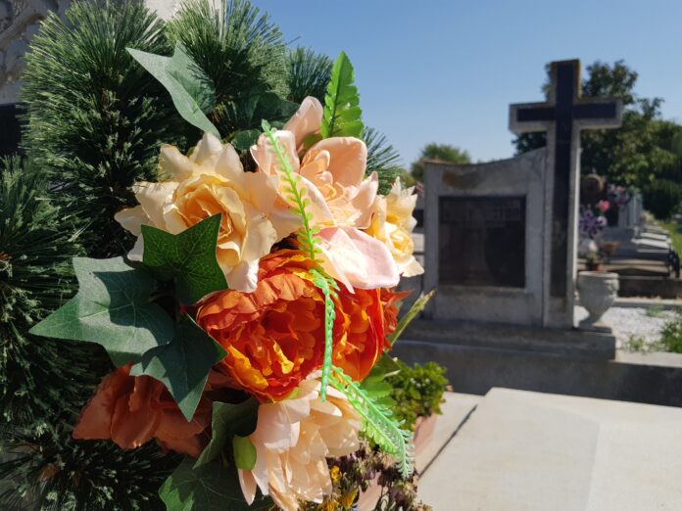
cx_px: 341
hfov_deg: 67.3
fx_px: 512
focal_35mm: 26
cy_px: 256
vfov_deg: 53.1
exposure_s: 1/2800
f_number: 1.7
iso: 40
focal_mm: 4.2
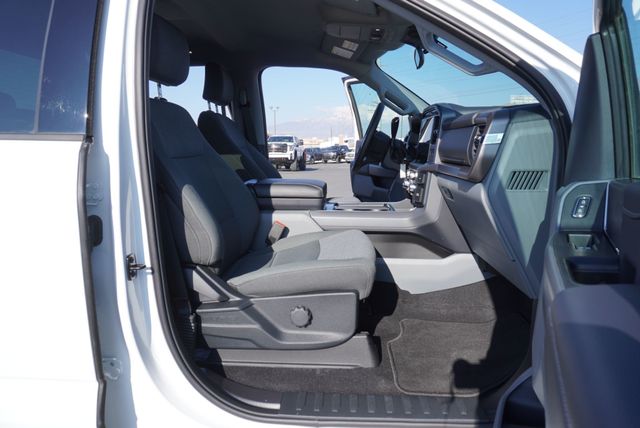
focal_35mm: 24
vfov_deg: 53.2
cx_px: 320
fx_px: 427
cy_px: 214
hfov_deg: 73.7
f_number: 7.1
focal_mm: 16
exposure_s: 1/200
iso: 100
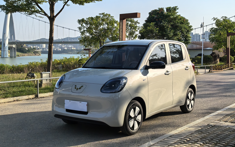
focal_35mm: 45
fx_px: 288
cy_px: 59
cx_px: 118
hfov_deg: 44.4
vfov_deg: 28.5
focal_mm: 6.98
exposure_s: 1/4739
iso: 50
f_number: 2
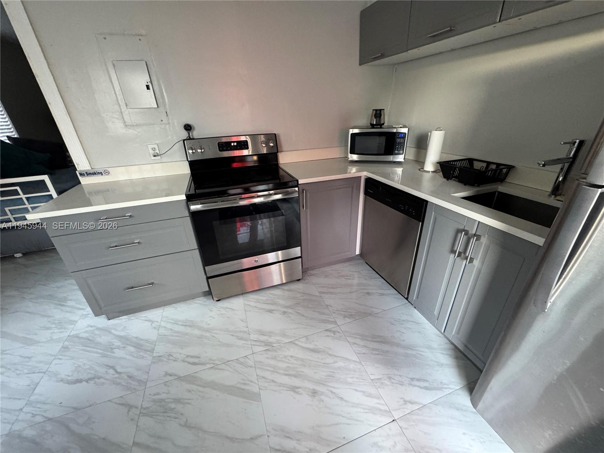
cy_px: 226
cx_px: 302
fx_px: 244
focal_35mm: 14
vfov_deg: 85.7
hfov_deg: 102.1
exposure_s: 1/60
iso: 640
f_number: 2.2
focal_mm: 2.22
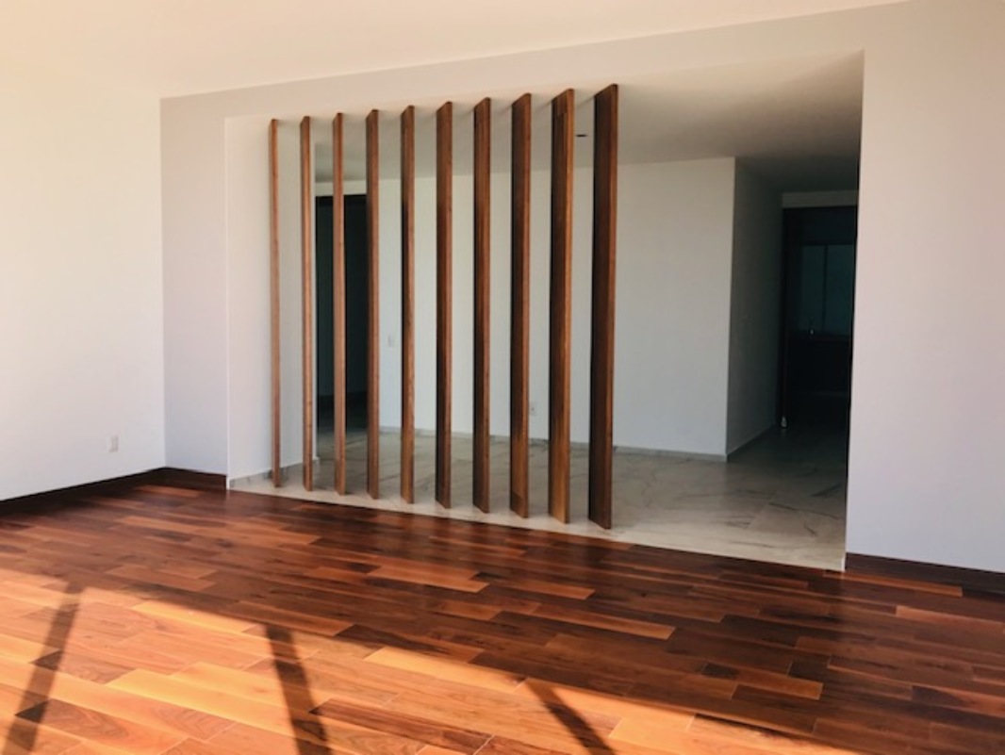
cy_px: 378
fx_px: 813
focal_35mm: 28
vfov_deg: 49.8
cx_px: 502
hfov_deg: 63.4
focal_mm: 3.99
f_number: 1.8
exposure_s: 1/725
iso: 20
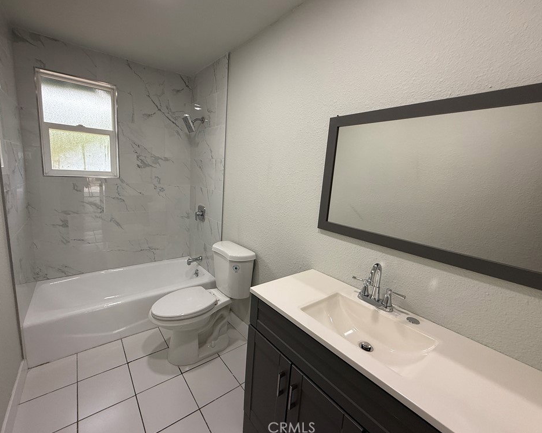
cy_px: 213
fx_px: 241
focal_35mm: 15
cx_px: 249
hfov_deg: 96.6
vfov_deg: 84.0
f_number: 2.2
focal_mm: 2.22
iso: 160
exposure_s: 1/120
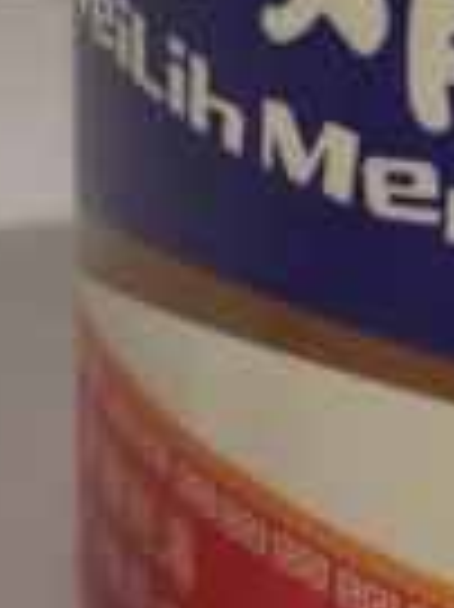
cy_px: 392
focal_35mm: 172
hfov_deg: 8.4
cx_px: 719
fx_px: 3013
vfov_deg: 11.5
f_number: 2.2
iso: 80
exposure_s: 1/15
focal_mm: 4.15
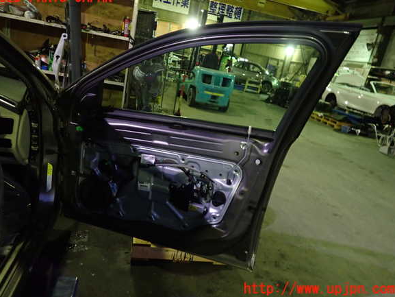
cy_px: 143
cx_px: 193
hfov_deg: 67.3
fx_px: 297
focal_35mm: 26
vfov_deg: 53.1
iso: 500
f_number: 2
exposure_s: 1/30
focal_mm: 4.5
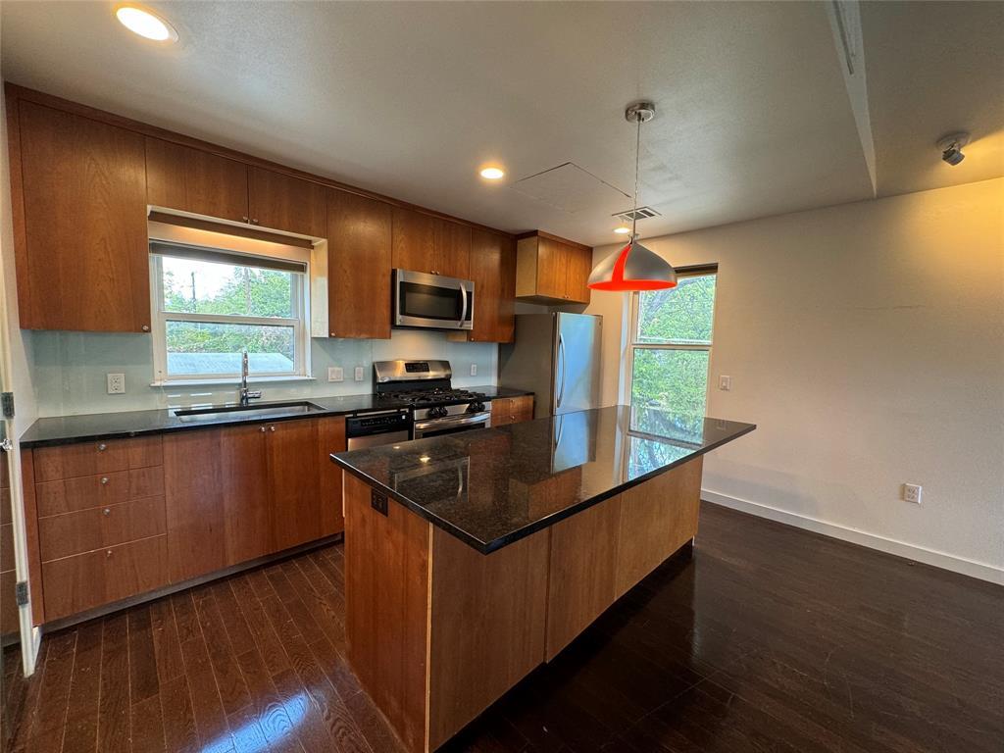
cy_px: 376
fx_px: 406
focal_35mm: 14
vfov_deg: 85.7
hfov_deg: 102.1
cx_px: 502
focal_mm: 2.22
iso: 160
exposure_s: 1/60
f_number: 2.2
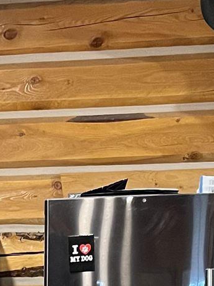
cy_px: 505
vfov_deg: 13.7
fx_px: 1071
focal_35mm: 130
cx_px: -44
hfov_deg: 11.2
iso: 500
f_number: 1.6
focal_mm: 5.1
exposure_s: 1/40
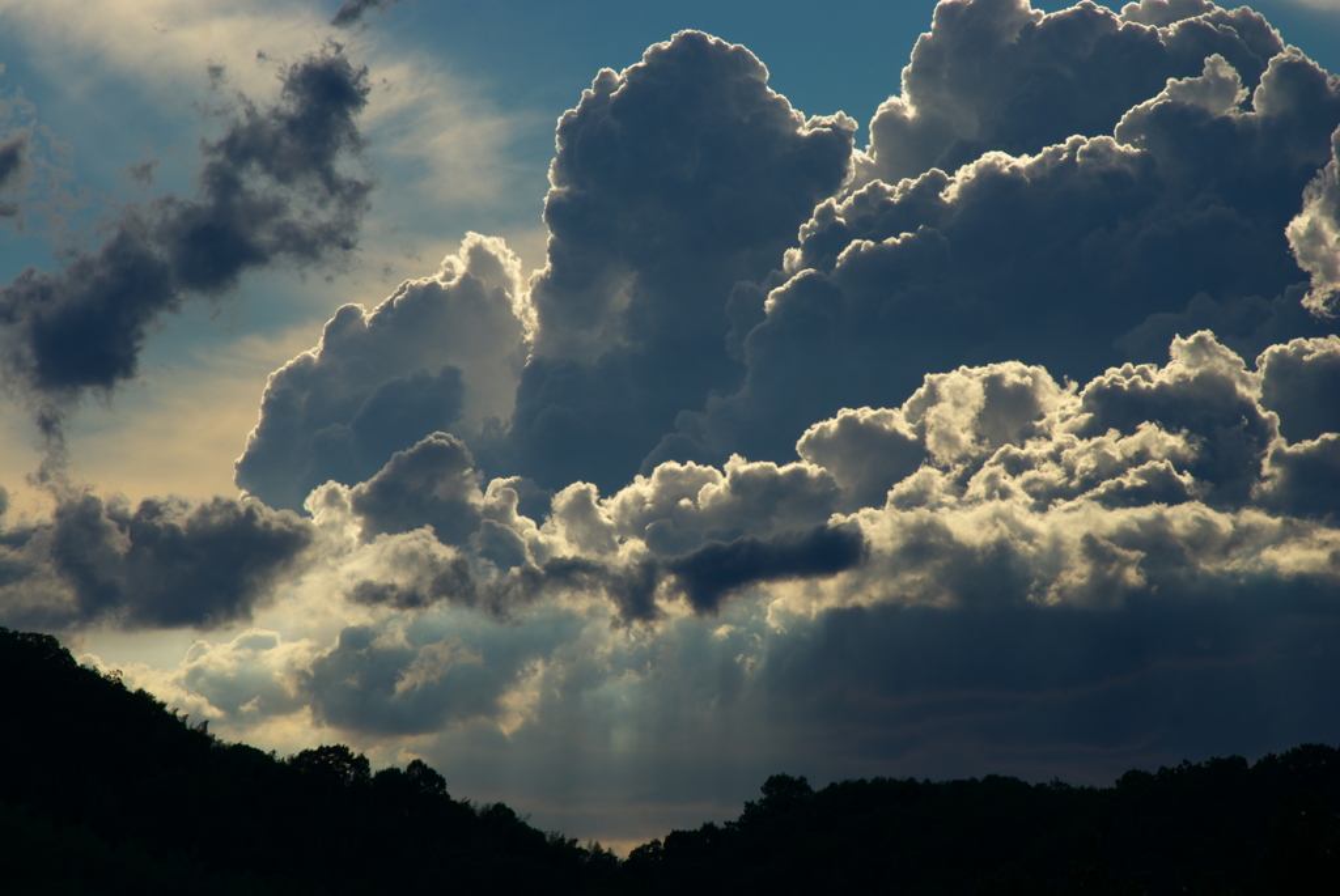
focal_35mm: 292
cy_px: 448
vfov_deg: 4.7
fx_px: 10898
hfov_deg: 7.0
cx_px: 670
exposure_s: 1/250
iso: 100
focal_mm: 195
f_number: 10
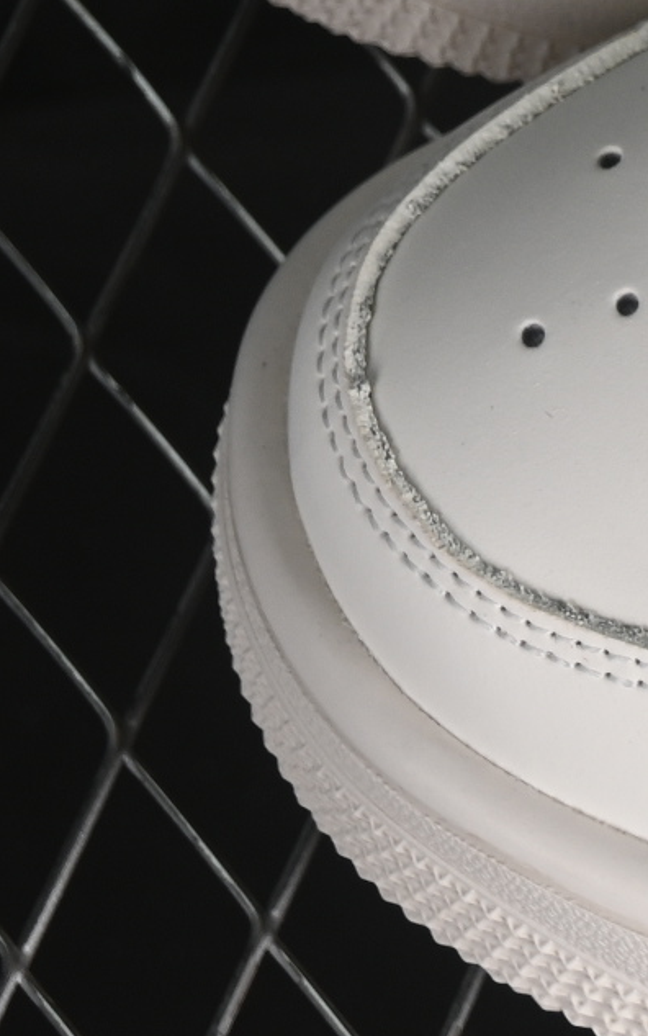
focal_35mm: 336
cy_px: -223
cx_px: 1829
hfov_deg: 3.8
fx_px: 9488
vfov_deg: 6.2
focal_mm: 50
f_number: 8
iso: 160
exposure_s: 1/80
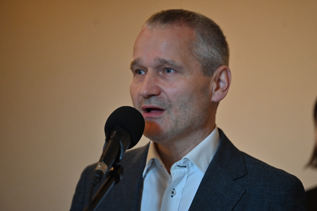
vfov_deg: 7.6
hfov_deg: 11.4
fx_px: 1585
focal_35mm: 180
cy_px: 106
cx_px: 158
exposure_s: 1/200
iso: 2800
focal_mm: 180
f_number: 2.8
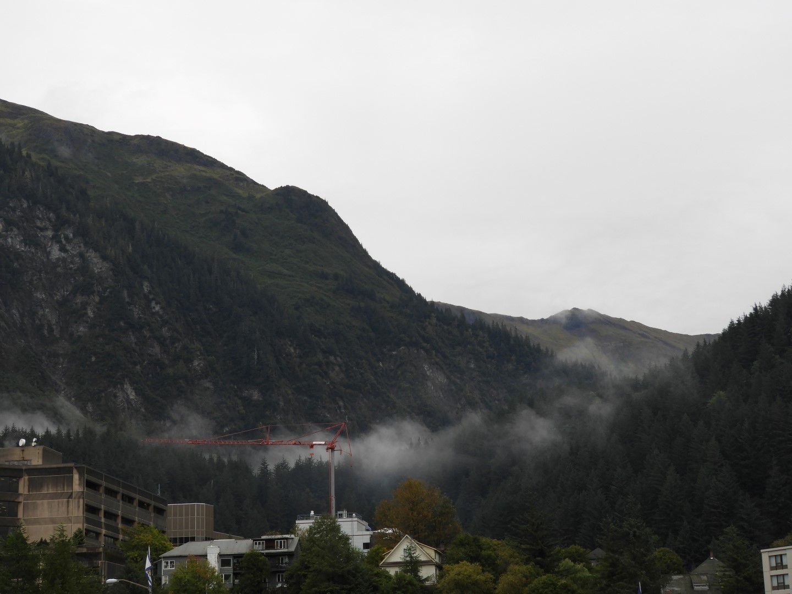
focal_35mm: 70
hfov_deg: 27.8
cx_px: 396
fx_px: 1602
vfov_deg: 21.0
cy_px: 297
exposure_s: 1/125
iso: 100
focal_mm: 12.5
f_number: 4.5
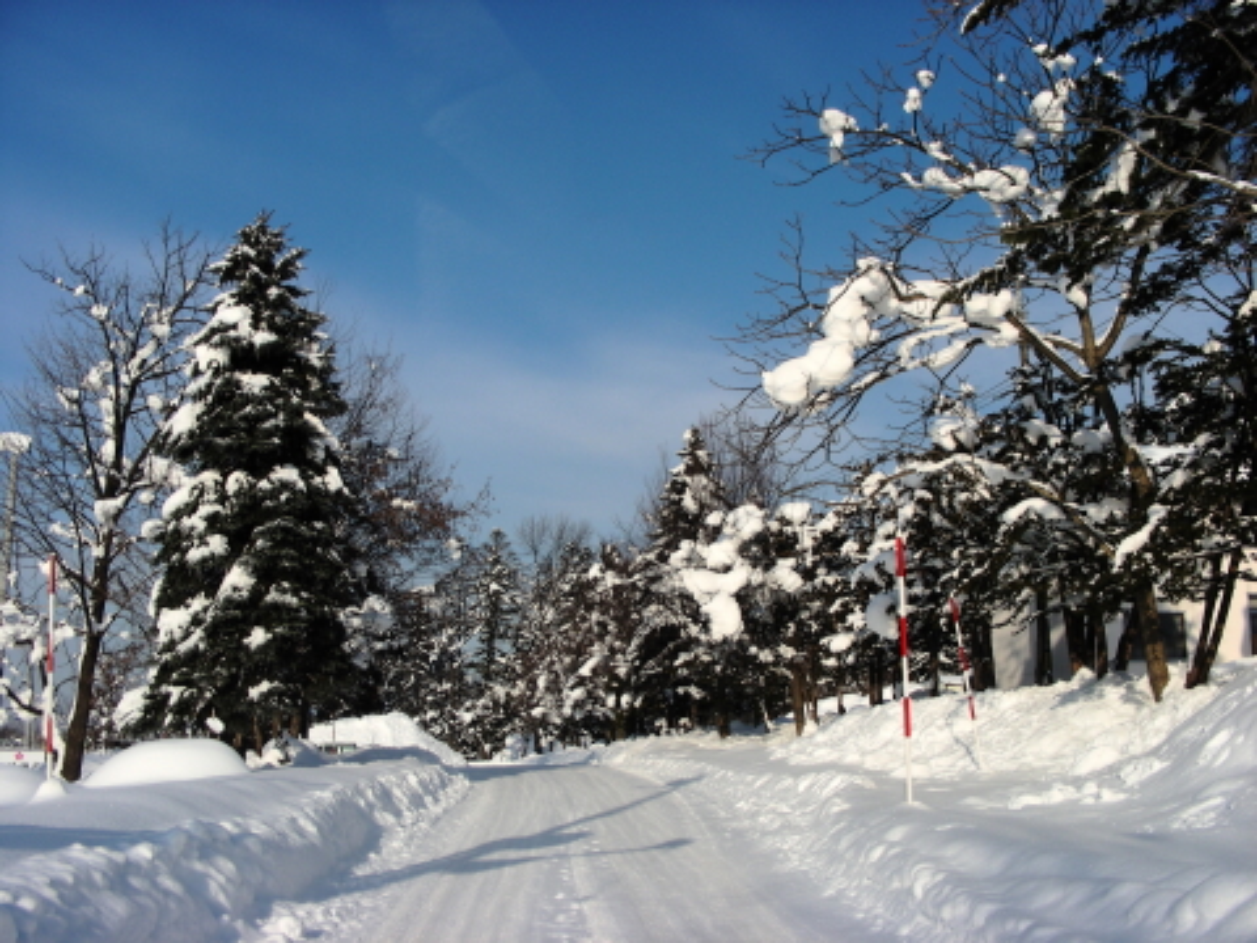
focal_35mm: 38
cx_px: 628
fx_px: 1380
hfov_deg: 49.0
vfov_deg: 37.7
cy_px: 472
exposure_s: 1/350
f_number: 4
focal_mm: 6.3
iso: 50
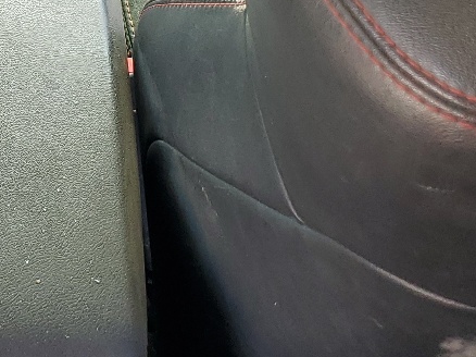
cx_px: -87
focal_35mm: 95
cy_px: -150
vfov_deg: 14.6
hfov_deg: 19.5
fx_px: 1306
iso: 50
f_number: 1.5
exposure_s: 1/139
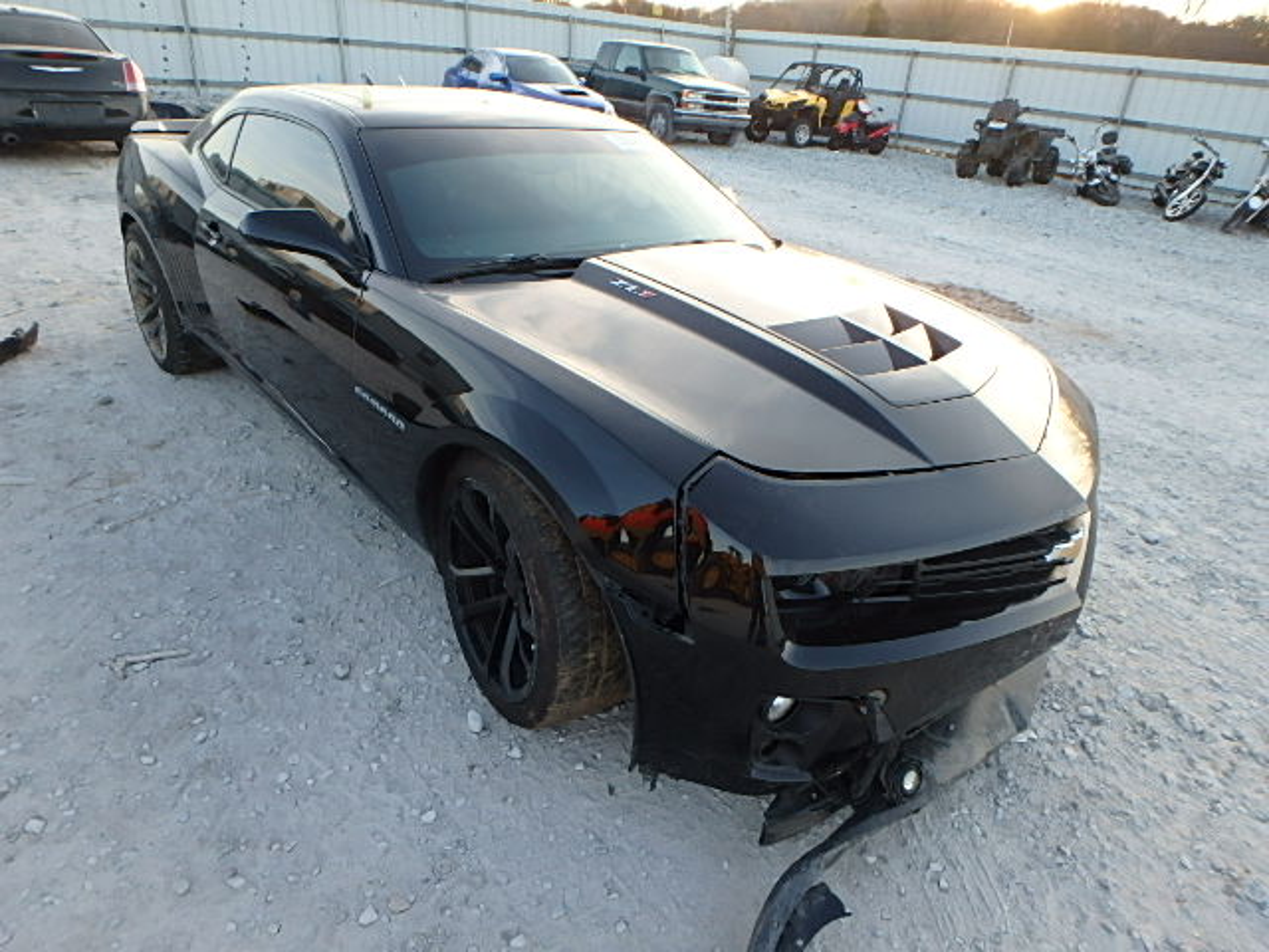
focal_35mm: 21
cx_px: 634
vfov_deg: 63.4
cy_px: 476
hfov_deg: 79.0
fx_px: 770
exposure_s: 1/80
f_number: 3.5
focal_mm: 3.7
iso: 125
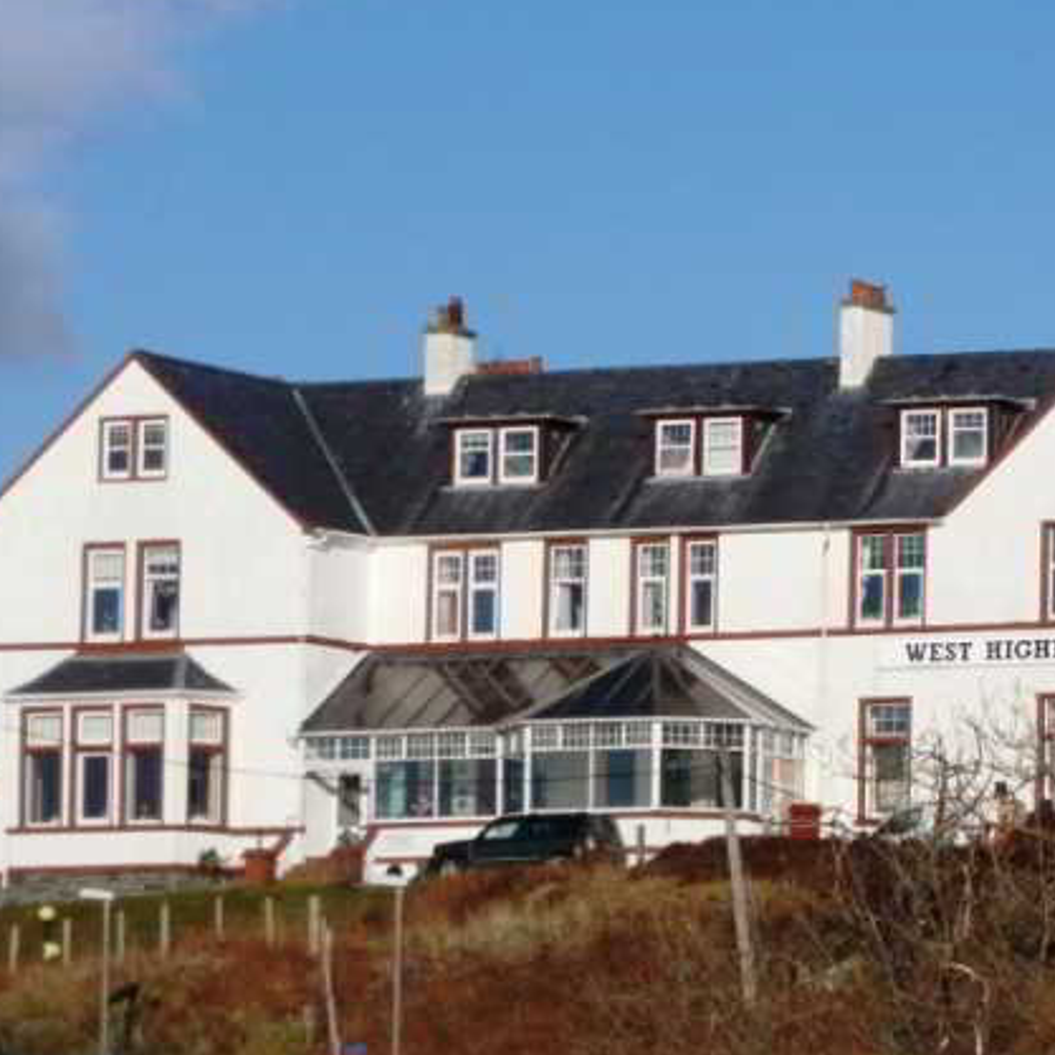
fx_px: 9069
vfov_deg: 6.7
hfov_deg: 6.6
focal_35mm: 263
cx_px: 974
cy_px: 425
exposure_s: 1/800
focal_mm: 27.7
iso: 100
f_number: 5.6
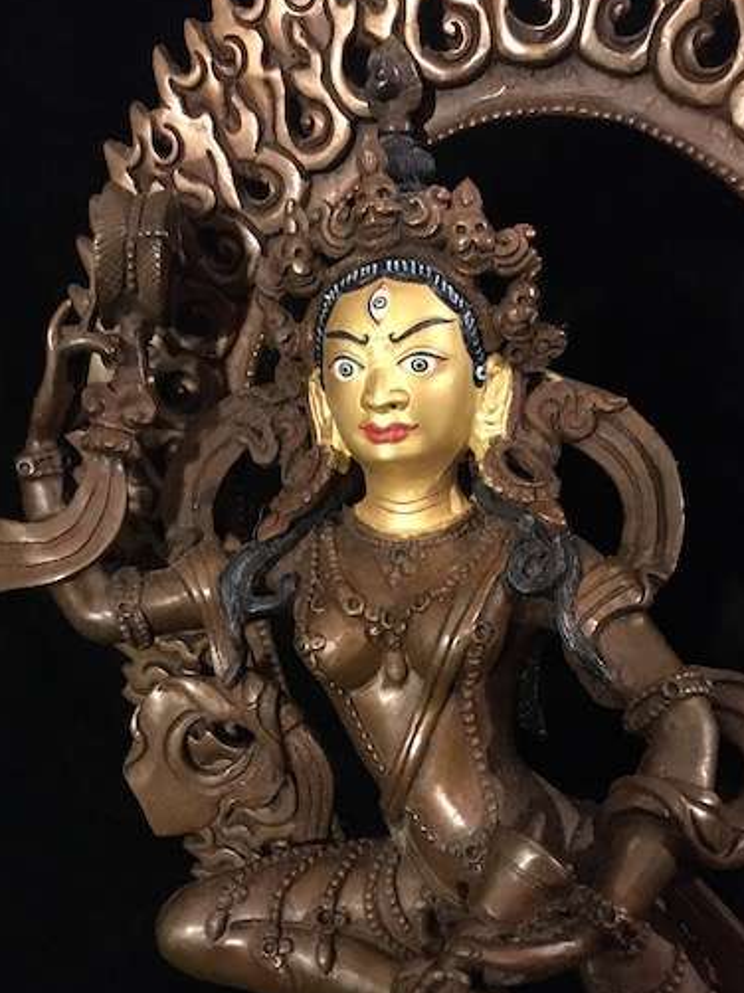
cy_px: 603
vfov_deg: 49.8
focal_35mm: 37
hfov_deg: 38.6
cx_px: 374
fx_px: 1061
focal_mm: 4.15
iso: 640
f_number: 2.2
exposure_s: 1/17
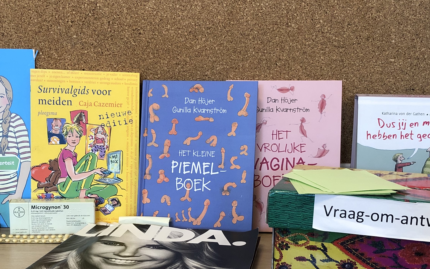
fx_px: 621
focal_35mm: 53
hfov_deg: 38.2
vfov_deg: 24.1
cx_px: 194
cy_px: 203
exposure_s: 1/24
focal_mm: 3.99
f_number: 1.8
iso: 32
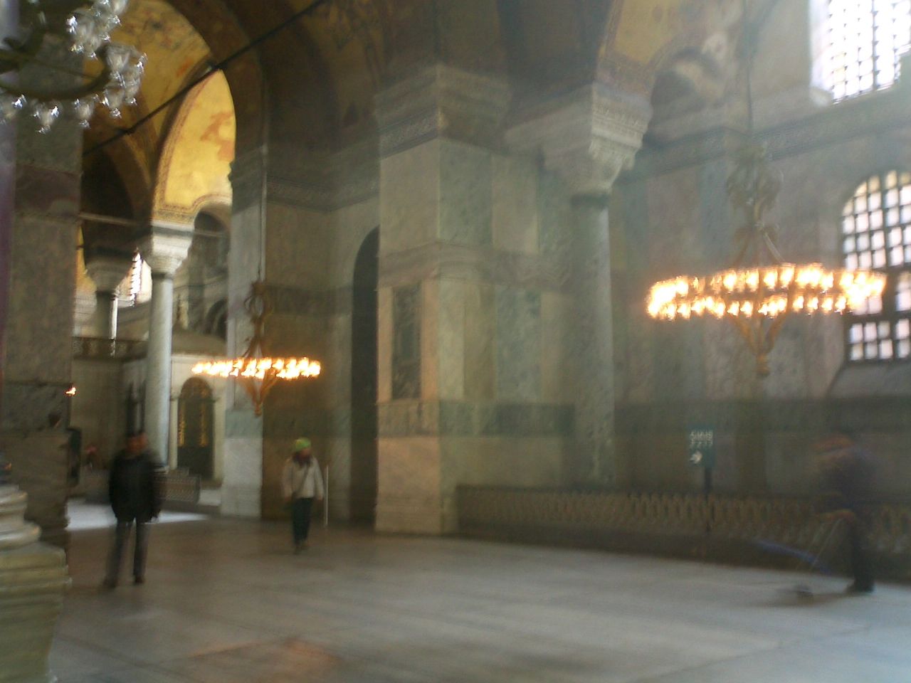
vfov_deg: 38.7
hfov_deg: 50.1
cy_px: 342
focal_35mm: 37
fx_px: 974
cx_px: 456
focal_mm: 5.6
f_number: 3.5
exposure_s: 1/2.5
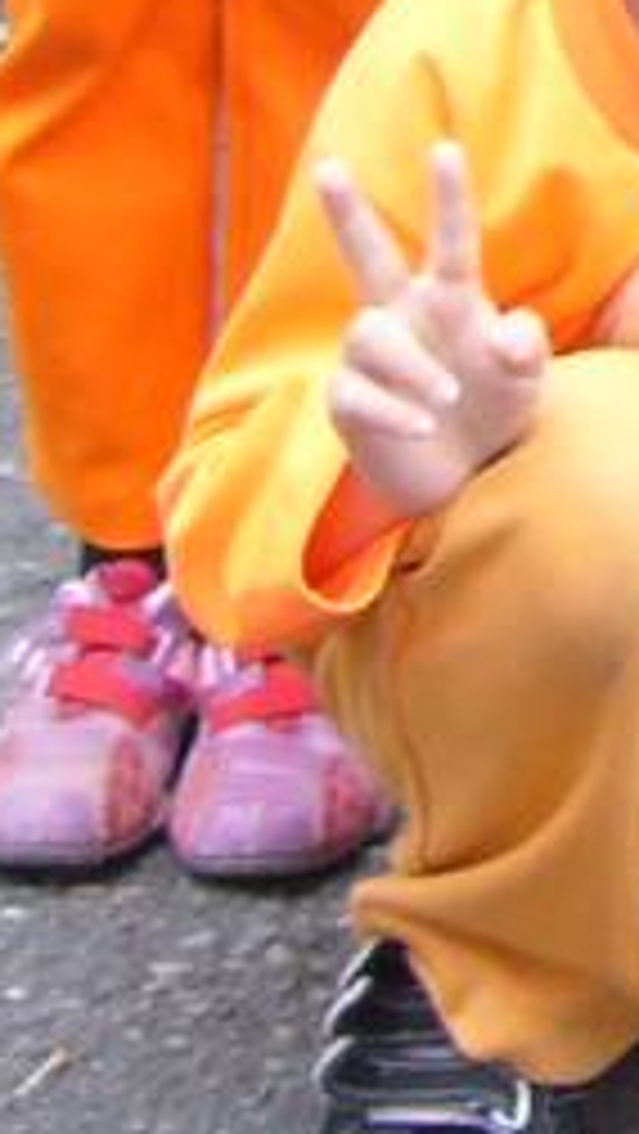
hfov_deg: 6.8
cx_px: 1382
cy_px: -698
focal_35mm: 171
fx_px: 5144
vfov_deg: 11.9
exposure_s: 1/10
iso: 125
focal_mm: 5.4
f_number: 3
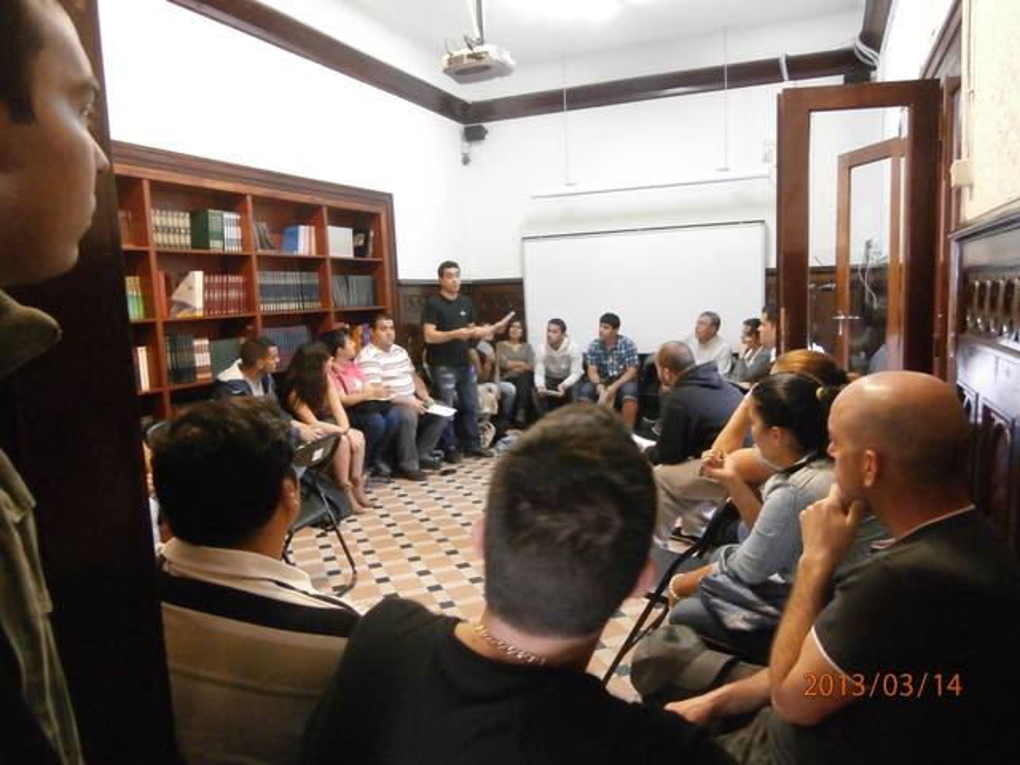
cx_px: 510
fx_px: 707
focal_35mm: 24
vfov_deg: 56.8
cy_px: 382
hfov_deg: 71.6
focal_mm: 4.2
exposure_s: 1/15
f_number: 3
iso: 800
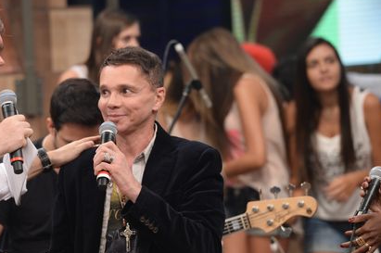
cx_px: 143
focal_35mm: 282
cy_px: 138
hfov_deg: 7.3
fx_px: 2981
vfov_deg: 4.9
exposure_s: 1/200
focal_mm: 200
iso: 1600
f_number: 4.5
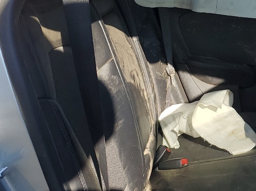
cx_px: 255
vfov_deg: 20.1
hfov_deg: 25.4
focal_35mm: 73
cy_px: 83
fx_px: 540
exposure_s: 1/1111
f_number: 1.5
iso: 50
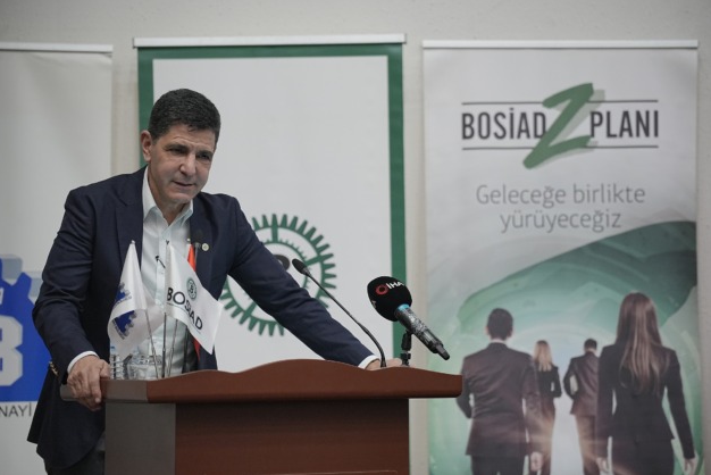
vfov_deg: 7.9
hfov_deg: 11.7
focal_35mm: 175
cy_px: 238
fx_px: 3458
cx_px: 356
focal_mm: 174
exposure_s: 1/125
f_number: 4
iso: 3200
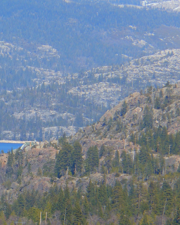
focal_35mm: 416
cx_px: -18
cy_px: 143
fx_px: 2769
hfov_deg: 3.7
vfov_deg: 4.6
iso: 80
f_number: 5.6
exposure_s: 1/400
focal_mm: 35
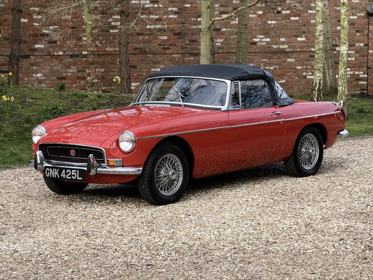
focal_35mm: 100
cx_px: 186
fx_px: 1078
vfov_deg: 14.8
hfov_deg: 19.6
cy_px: 140
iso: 50
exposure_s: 1/198
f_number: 2.8
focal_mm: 16.89
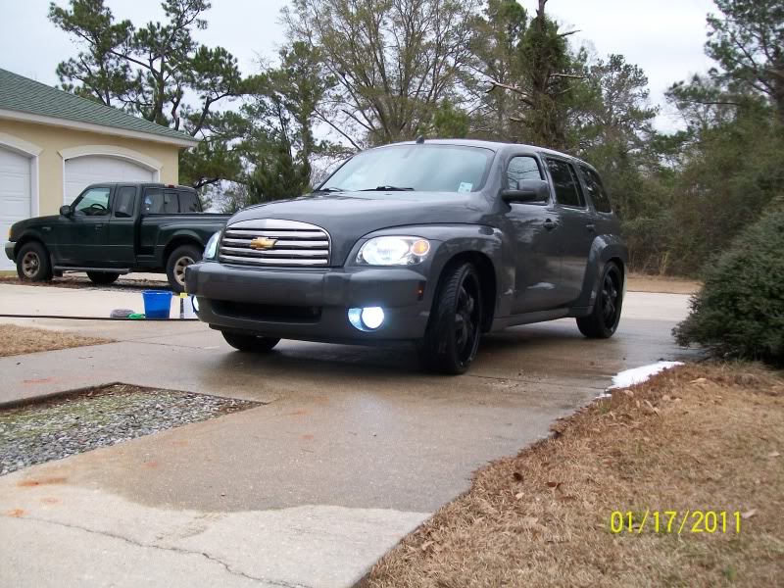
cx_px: 392
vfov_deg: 39.7
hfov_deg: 51.4
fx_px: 815
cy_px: 294
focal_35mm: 36
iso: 80
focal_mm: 6
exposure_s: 1/250
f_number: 2.7
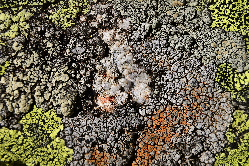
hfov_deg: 31.4
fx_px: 443
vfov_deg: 21.3
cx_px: 124
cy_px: 83
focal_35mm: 64
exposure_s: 1/60
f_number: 18
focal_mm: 64
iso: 125
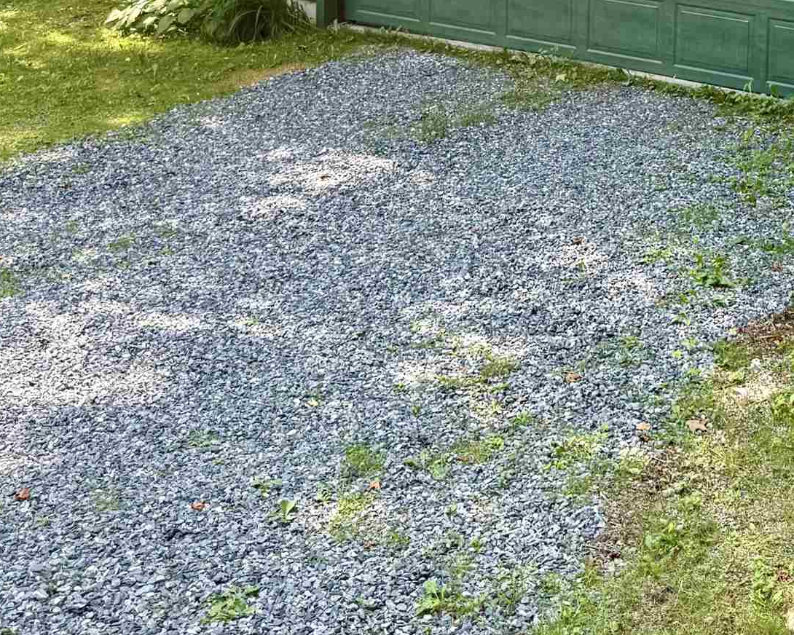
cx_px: 701
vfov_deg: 21.0
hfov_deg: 27.8
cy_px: -188
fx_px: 1551
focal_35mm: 66
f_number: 1.78
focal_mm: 6.76
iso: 80
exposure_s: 1/374
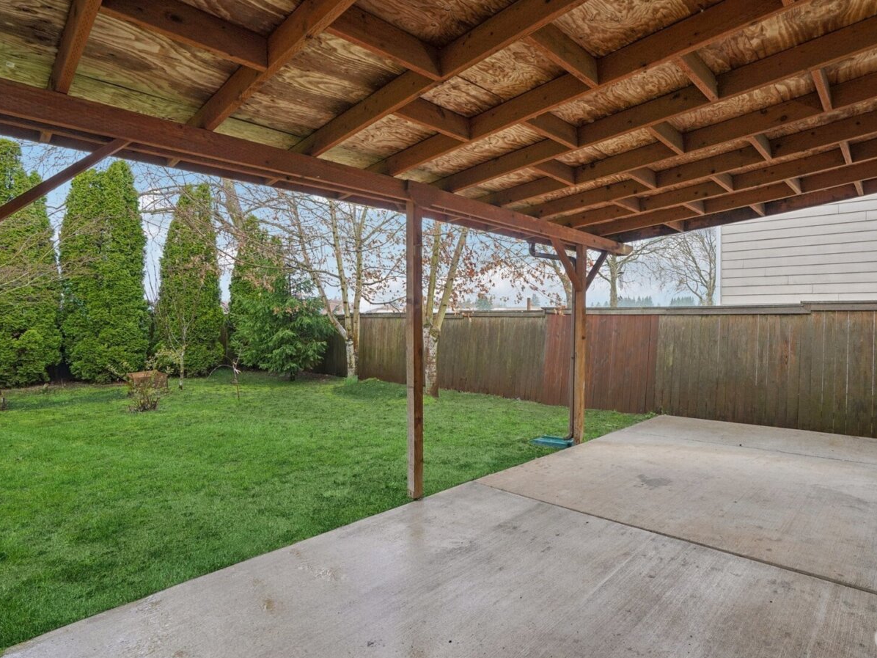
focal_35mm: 18
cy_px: 319
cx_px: 509
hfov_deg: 87.0
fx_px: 456
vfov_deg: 71.6
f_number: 8
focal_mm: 16
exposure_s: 1/20
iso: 400
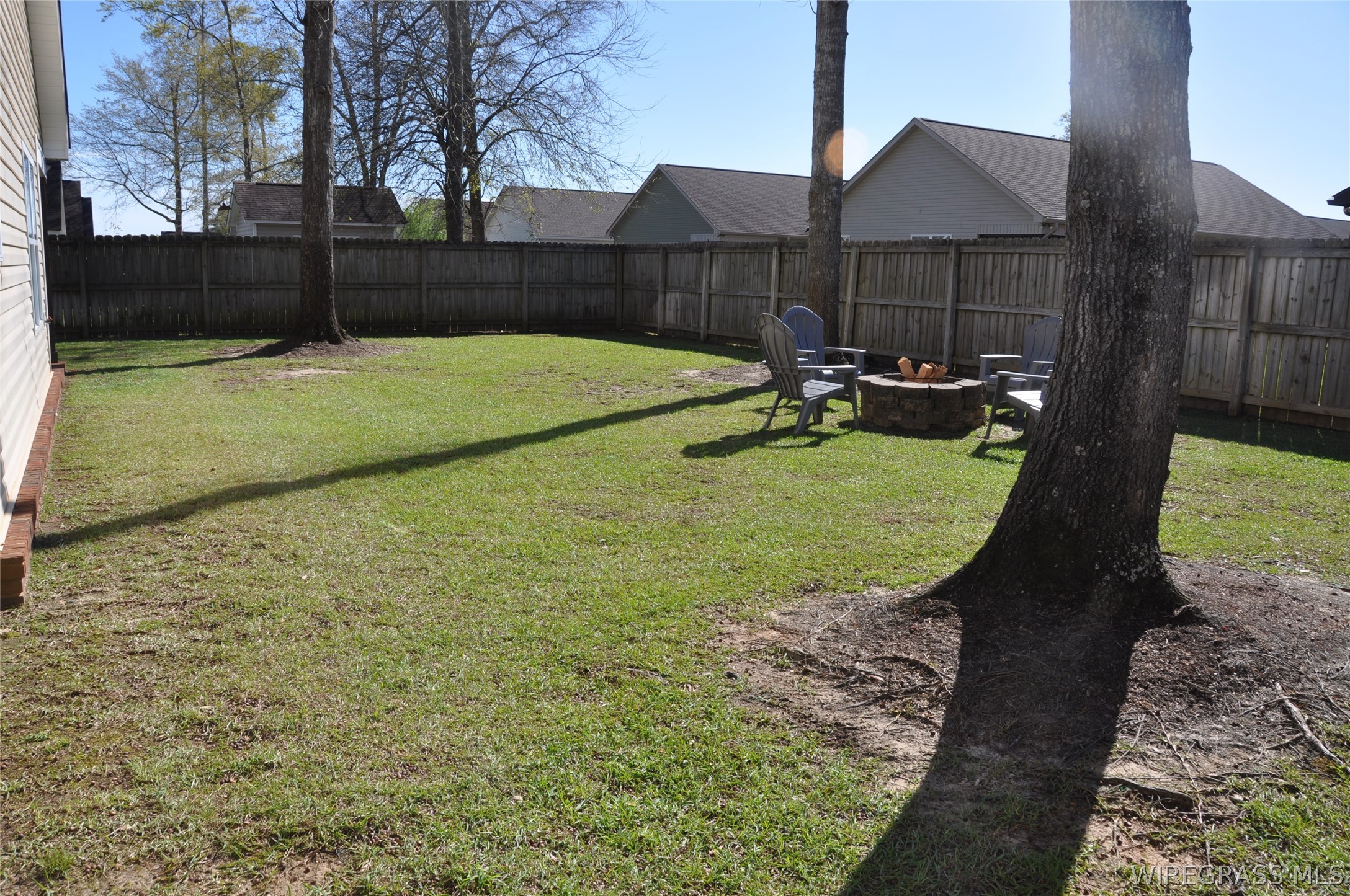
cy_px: 448
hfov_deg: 67.4
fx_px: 1011
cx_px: 675
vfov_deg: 47.8
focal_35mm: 27
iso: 200
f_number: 9
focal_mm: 18
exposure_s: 1/320
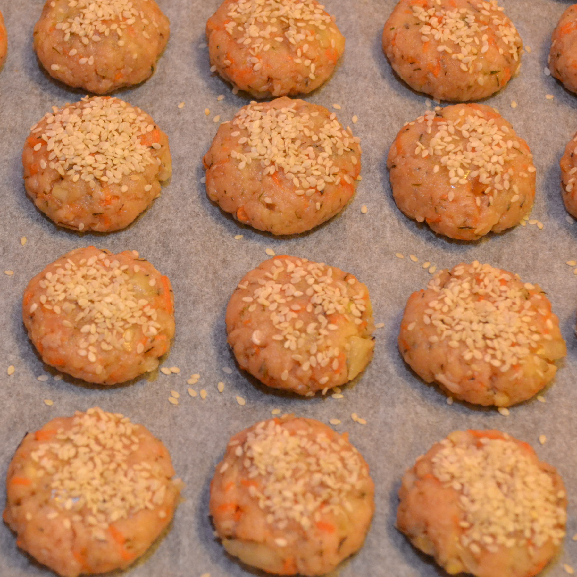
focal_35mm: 93
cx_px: 209
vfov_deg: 18.7
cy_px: 227
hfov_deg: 18.6
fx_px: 1754
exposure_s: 1/60
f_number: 5
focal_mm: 38
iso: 2200
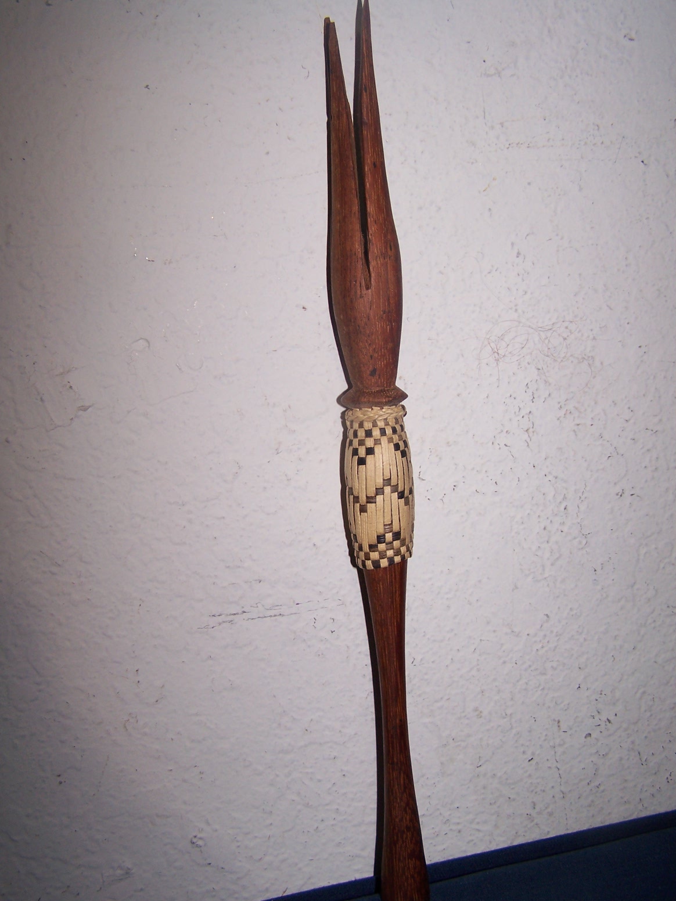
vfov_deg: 49.0
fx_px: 989
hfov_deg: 37.7
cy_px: 450
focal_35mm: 38
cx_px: 338
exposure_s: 1/60
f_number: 2.8
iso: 80
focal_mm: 6.3
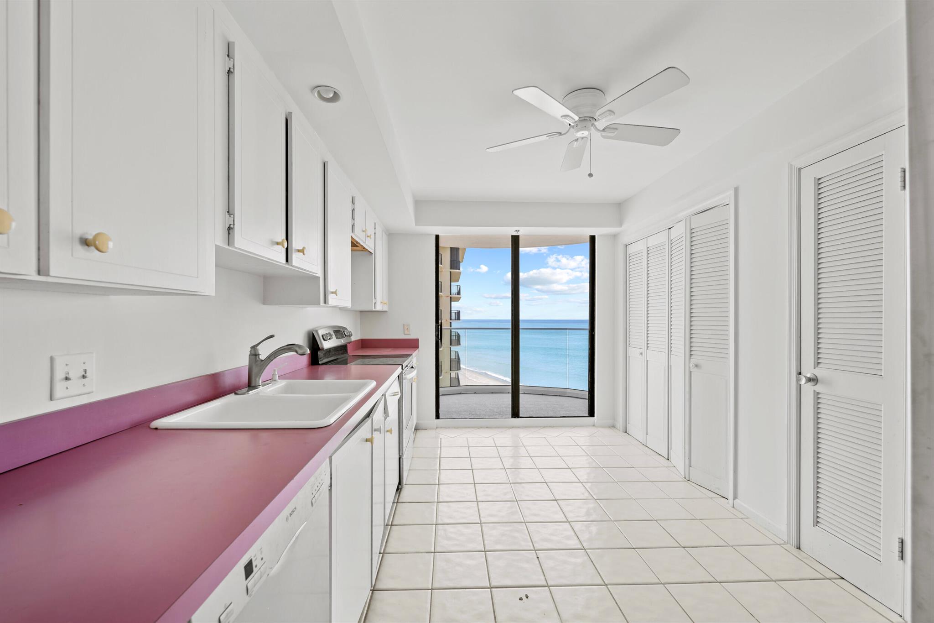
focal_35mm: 14
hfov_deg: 104.3
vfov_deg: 81.2
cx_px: 467
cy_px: 312
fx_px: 363
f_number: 8
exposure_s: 1/4
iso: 64
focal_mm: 14
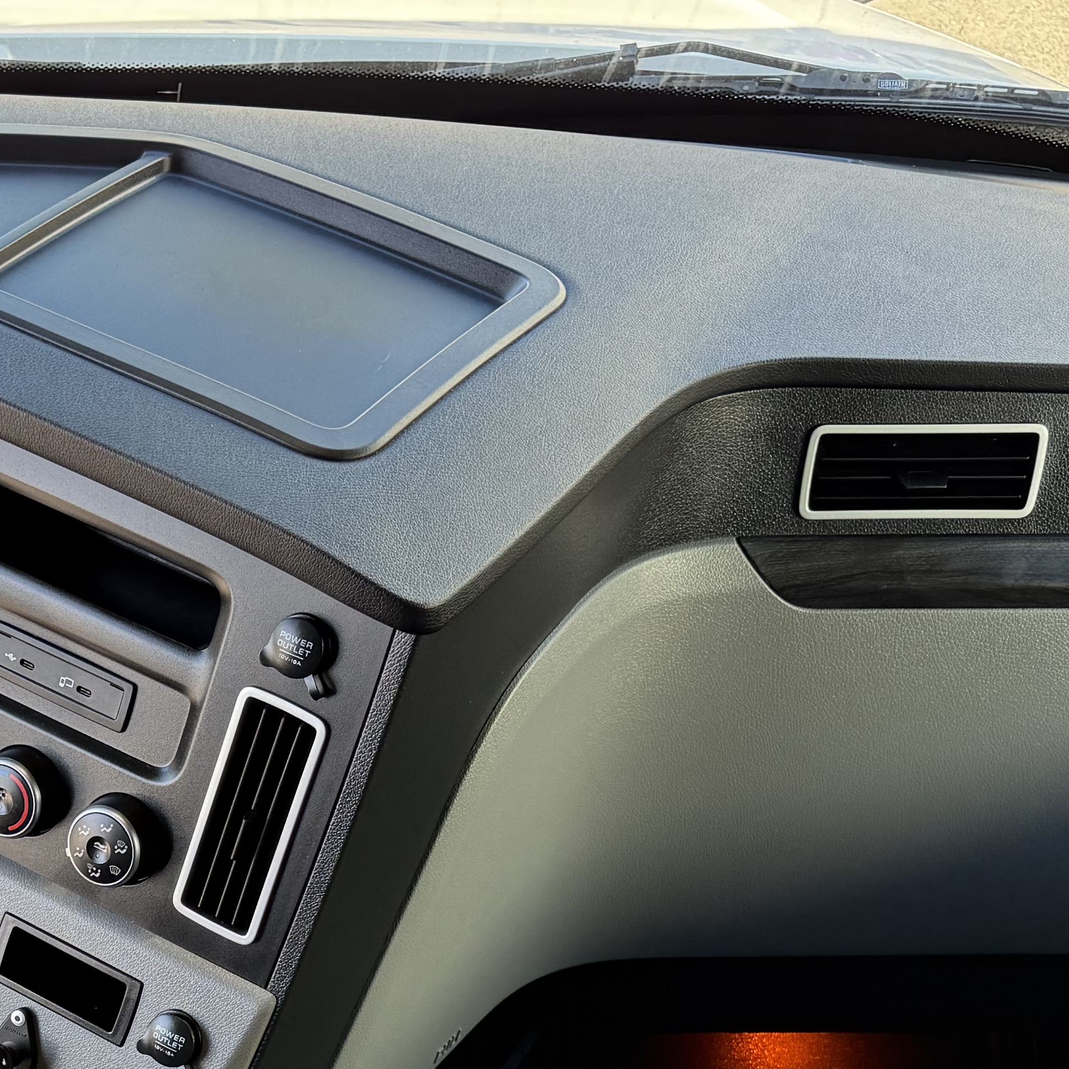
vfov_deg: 25.4
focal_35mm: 64
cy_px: 1093
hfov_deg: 25.5
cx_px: -6
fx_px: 2236
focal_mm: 6.76
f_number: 1.78
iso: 100
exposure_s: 1/246
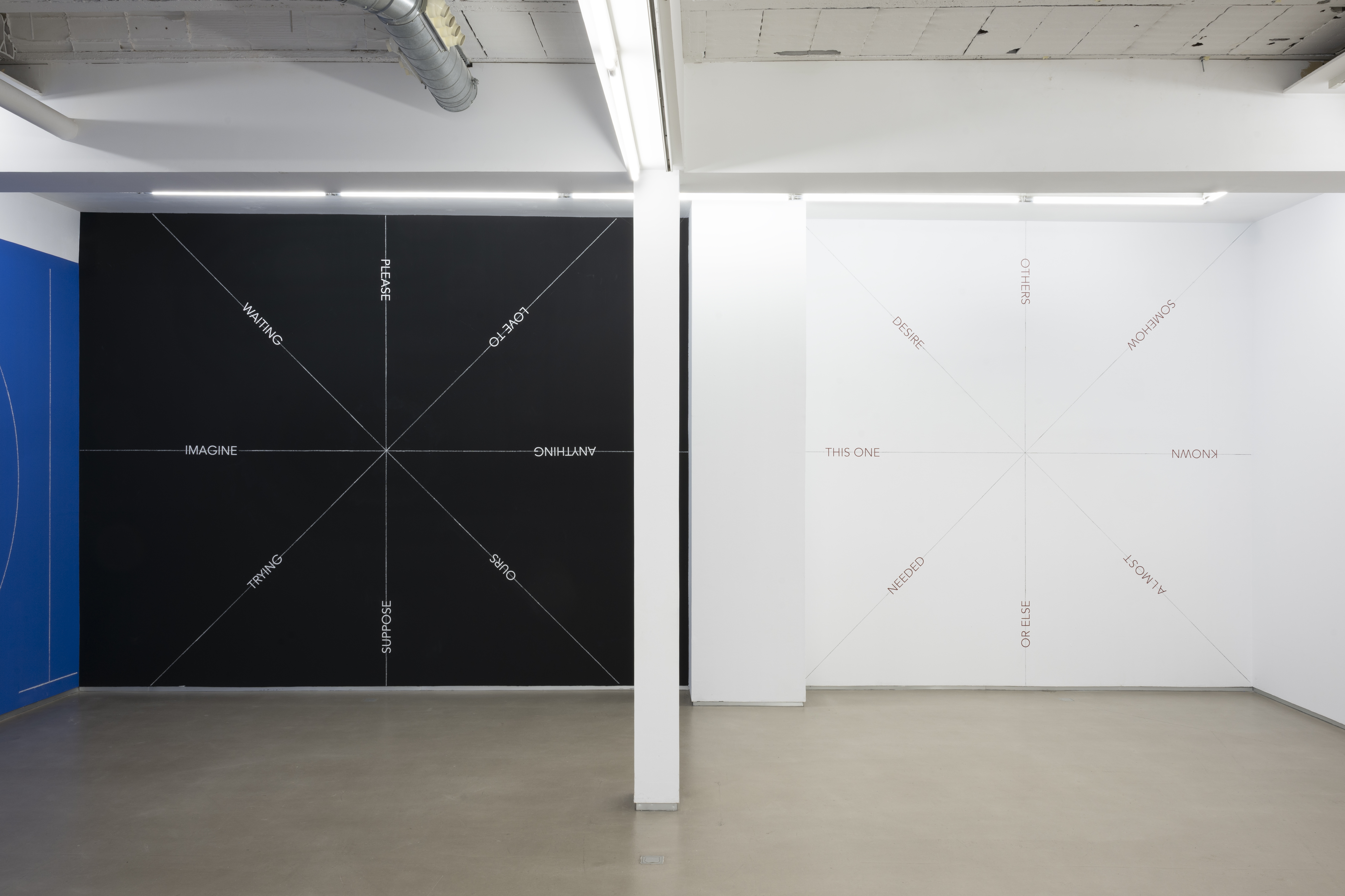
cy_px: 448
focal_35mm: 24
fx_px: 897
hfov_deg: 73.7
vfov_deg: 53.1
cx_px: 672
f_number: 16
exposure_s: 1.6
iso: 64
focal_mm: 24
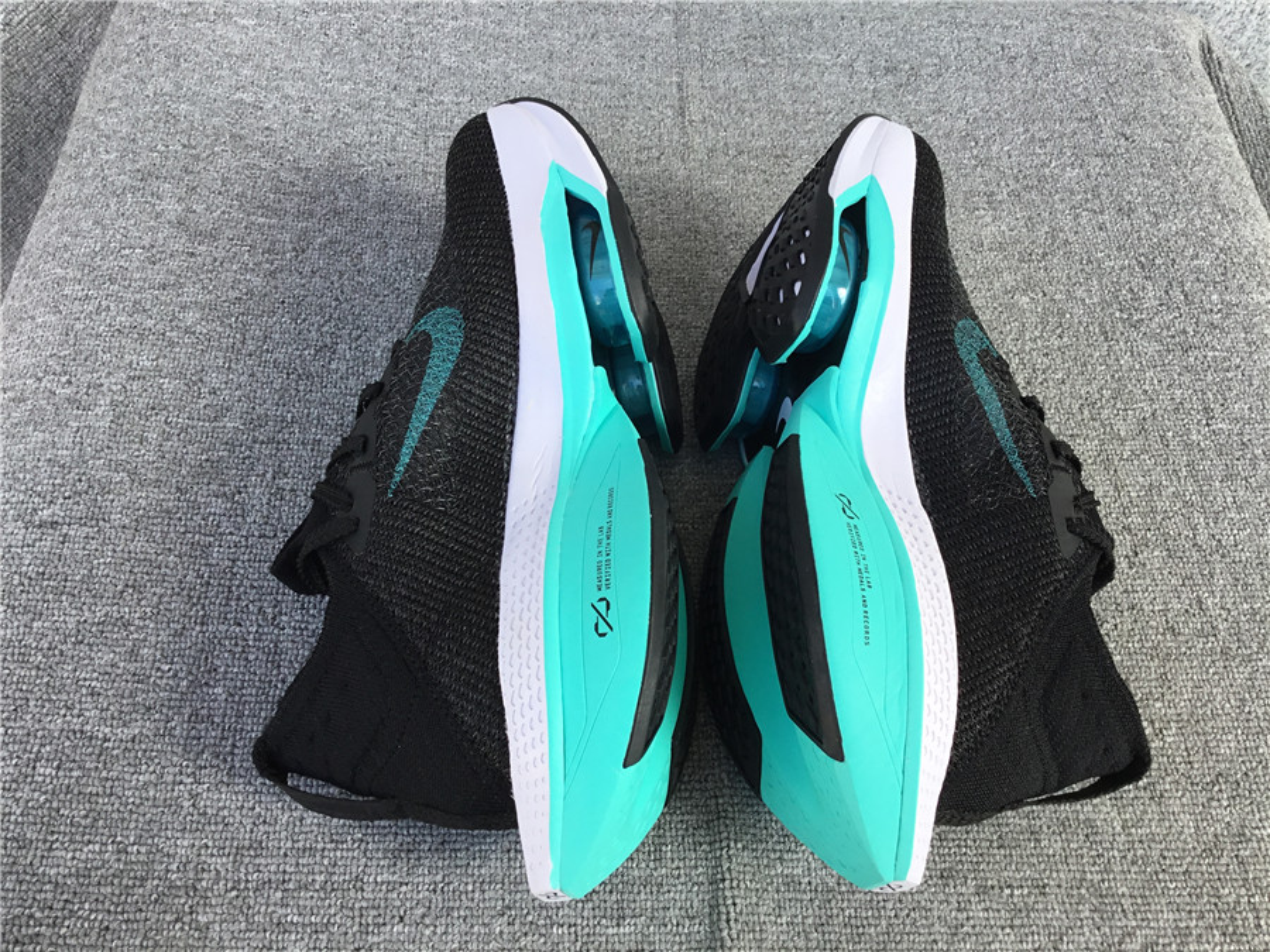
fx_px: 1137
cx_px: 635
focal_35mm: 31
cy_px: 476
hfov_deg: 58.4
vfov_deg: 45.4
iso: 25
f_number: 2.4
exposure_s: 1/205
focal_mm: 3.3
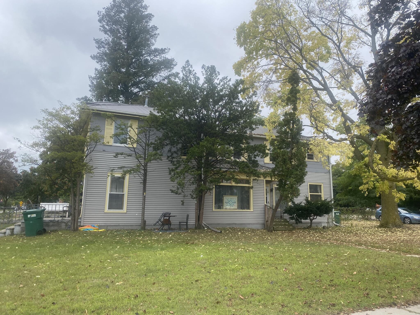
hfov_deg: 67.3
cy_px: 158
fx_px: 315
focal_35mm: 26
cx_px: 210
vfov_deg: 53.1
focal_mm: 4.25
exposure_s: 1/1678
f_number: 1.8
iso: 32
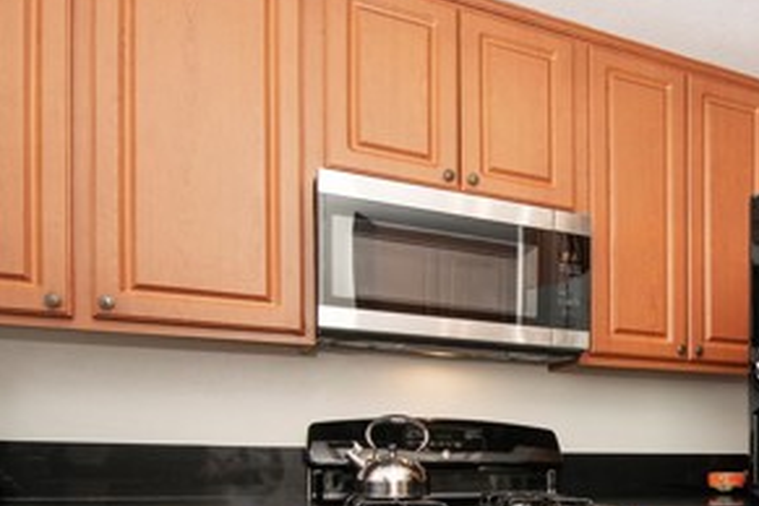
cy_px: 434
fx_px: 696
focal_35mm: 33
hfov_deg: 51.6
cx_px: 660
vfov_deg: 37.9
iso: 250
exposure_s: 1/60
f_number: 7.1
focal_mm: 10
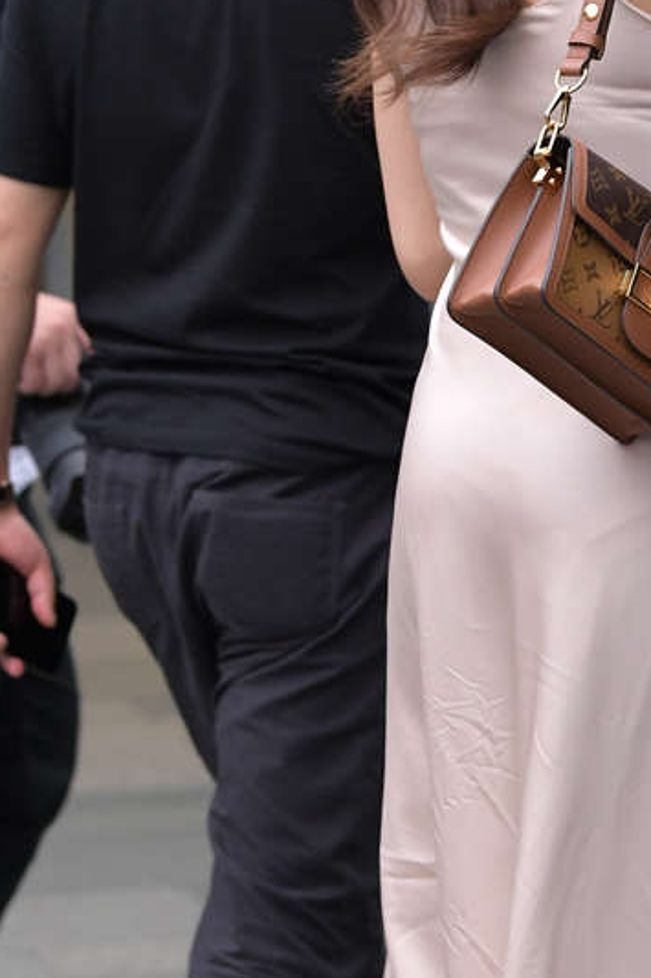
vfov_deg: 7.2
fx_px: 7789
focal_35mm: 287
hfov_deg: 4.8
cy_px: 497
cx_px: 640
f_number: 4
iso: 1000
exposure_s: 1/500
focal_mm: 85
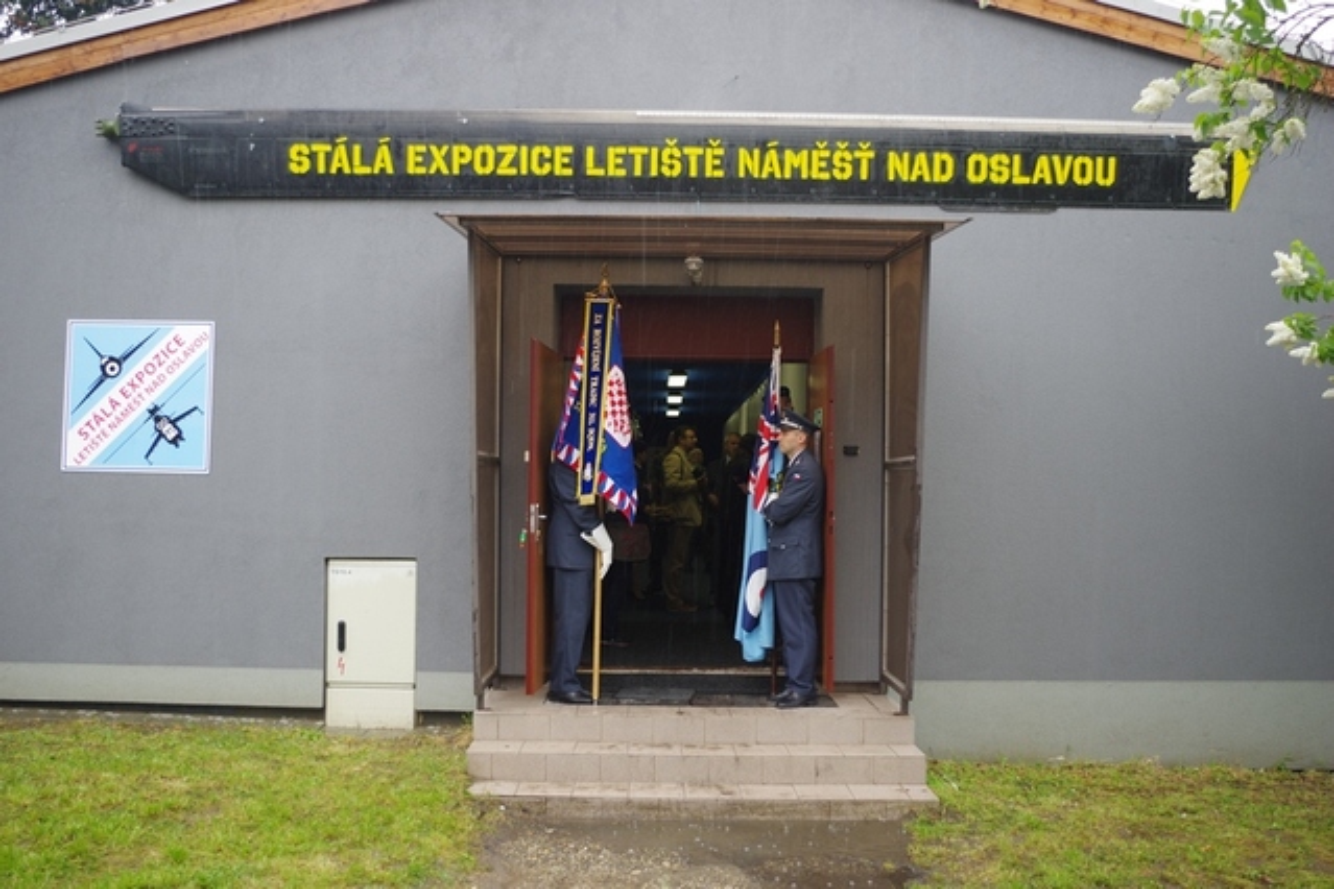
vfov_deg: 43.6
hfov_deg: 61.9
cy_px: 444
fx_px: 1112
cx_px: 667
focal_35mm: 30
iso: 200
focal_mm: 20
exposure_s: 1/60
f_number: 4
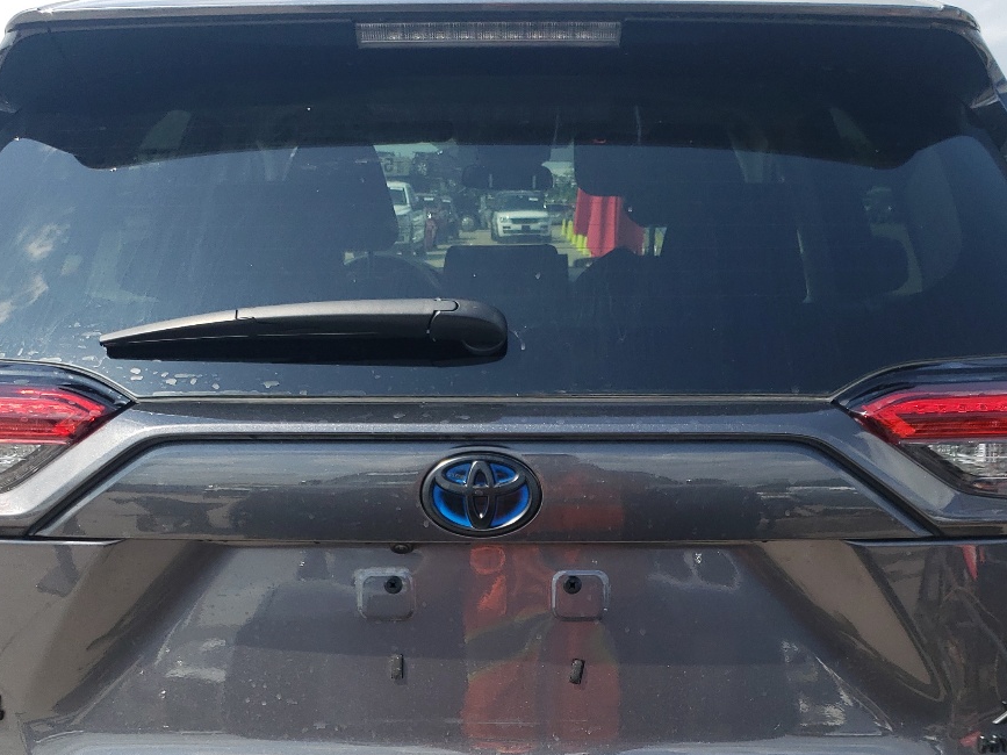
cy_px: 659
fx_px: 1396
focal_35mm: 48
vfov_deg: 29.2
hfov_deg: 39.7
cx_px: 525
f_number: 1.5
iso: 50
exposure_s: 1/1667
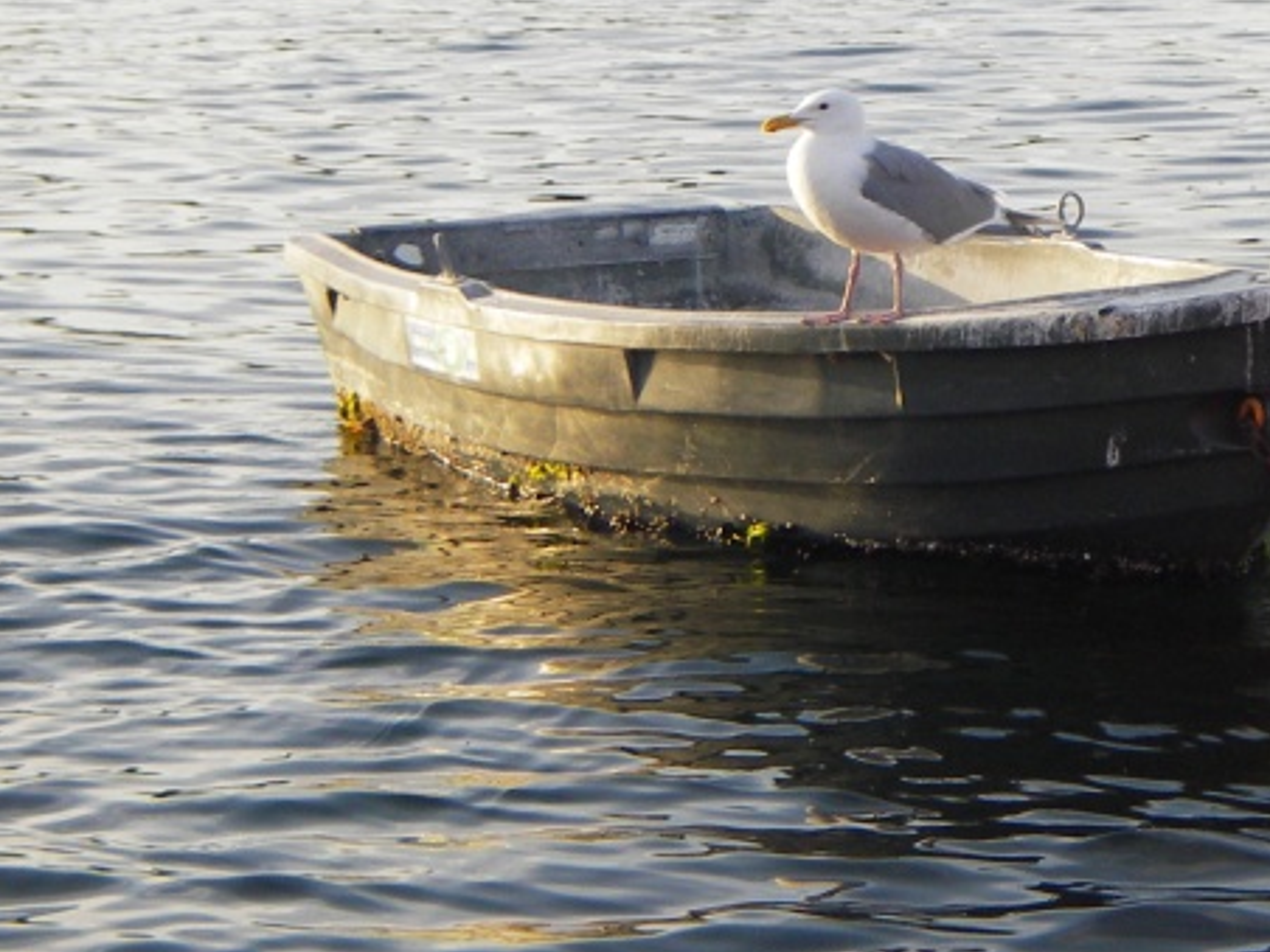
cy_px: 505
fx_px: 5393
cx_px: 888
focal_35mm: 147
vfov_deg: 10.1
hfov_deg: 13.4
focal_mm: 13.8
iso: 50
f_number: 3.9
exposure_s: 1/160
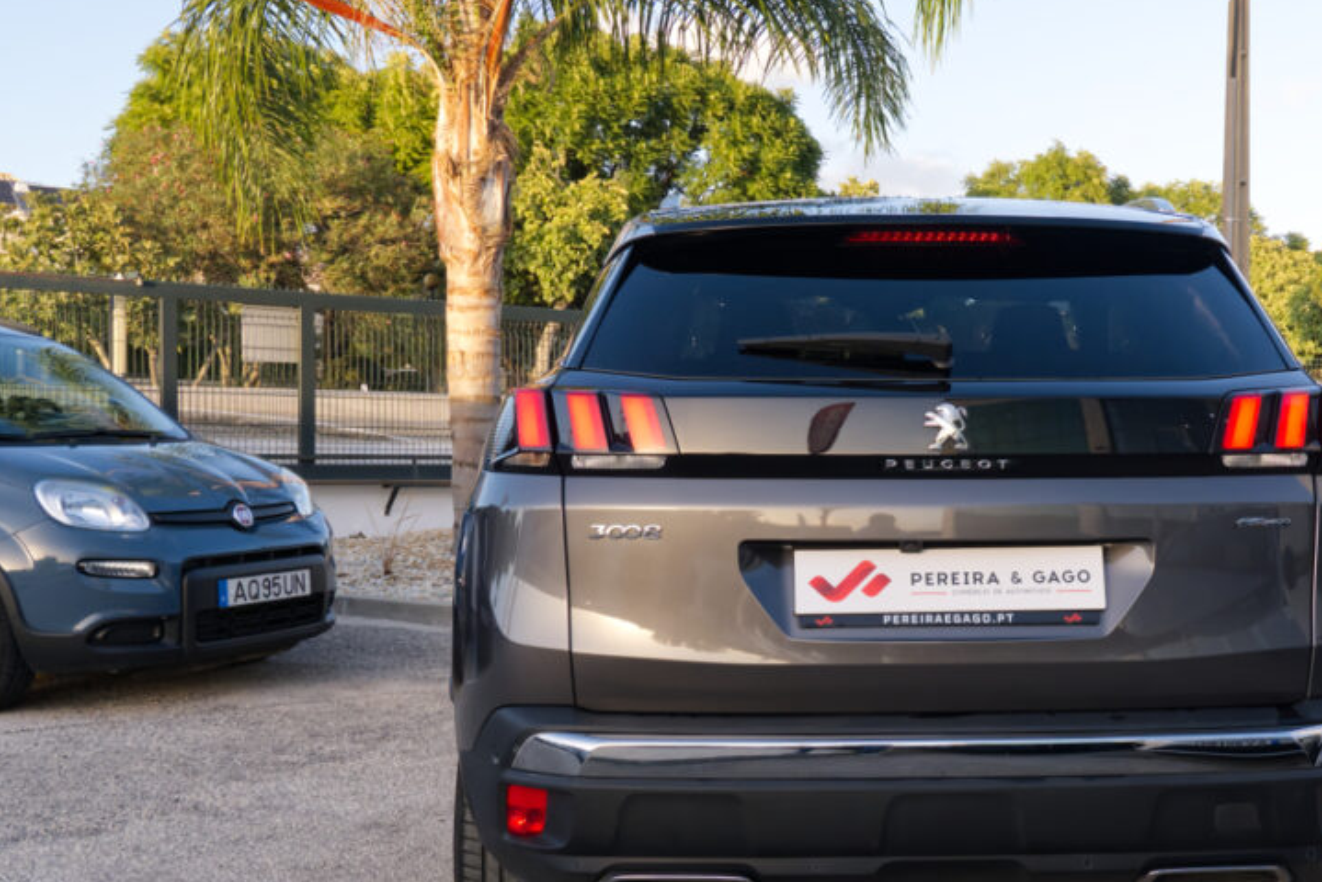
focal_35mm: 47
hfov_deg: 41.2
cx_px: 908
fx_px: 1727
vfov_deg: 28.6
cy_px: 541
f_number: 10
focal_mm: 22.1
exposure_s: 1/250
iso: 2000
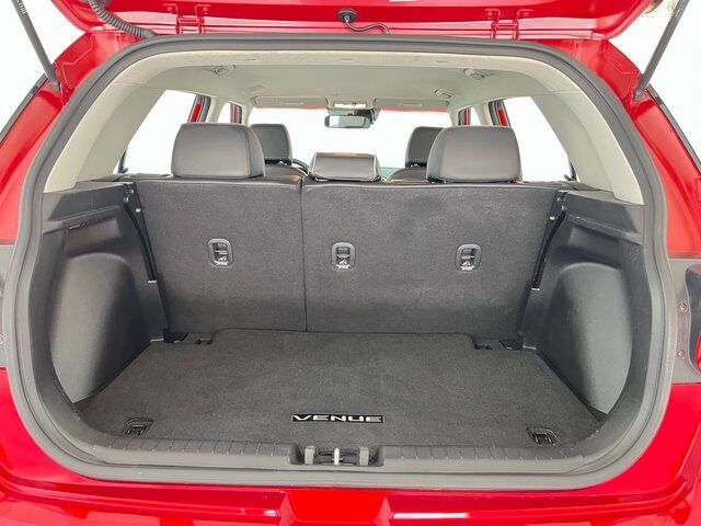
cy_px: 263
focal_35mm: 26
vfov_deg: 53.1
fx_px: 527
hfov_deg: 67.3
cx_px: 350
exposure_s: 1/30
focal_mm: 5.1
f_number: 1.6
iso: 500
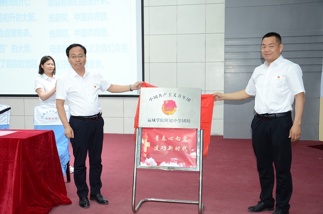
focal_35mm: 39
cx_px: 162
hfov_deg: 49.7
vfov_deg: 34.0
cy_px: 107
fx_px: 349
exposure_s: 1/60
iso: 1000
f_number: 4.8
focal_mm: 26
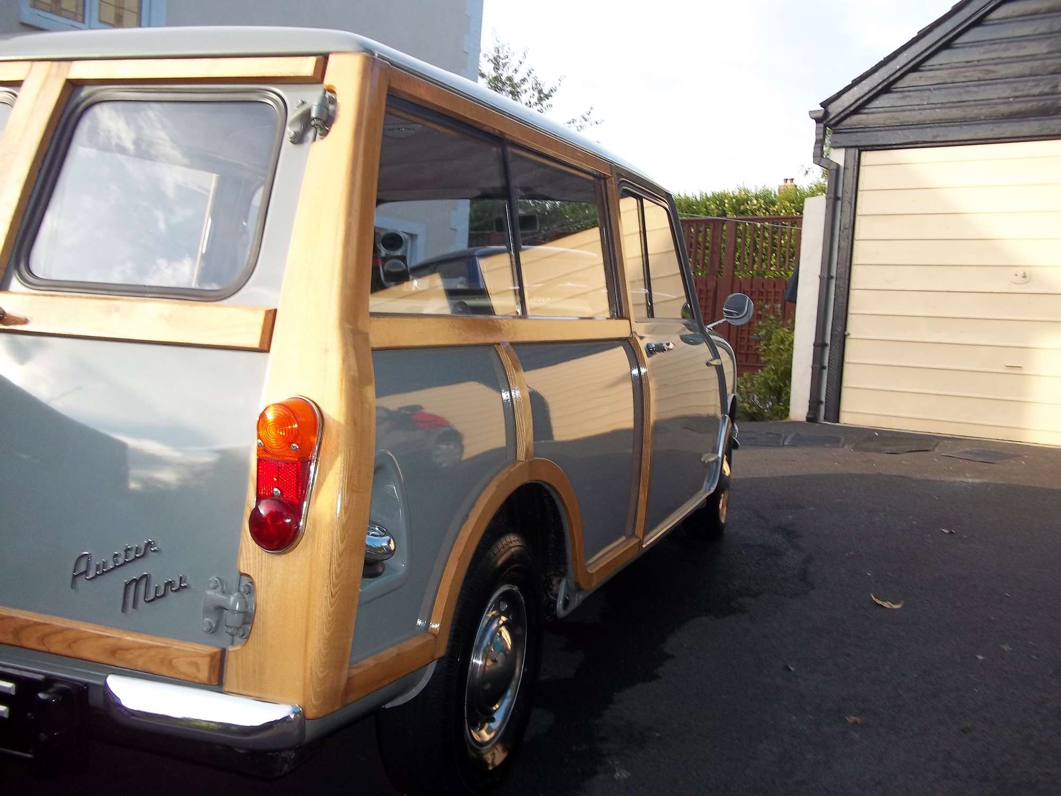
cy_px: 398
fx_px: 981
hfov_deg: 56.8
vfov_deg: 44.2
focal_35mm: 32
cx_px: 530
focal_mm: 5.7
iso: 80
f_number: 2.9
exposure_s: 1/320
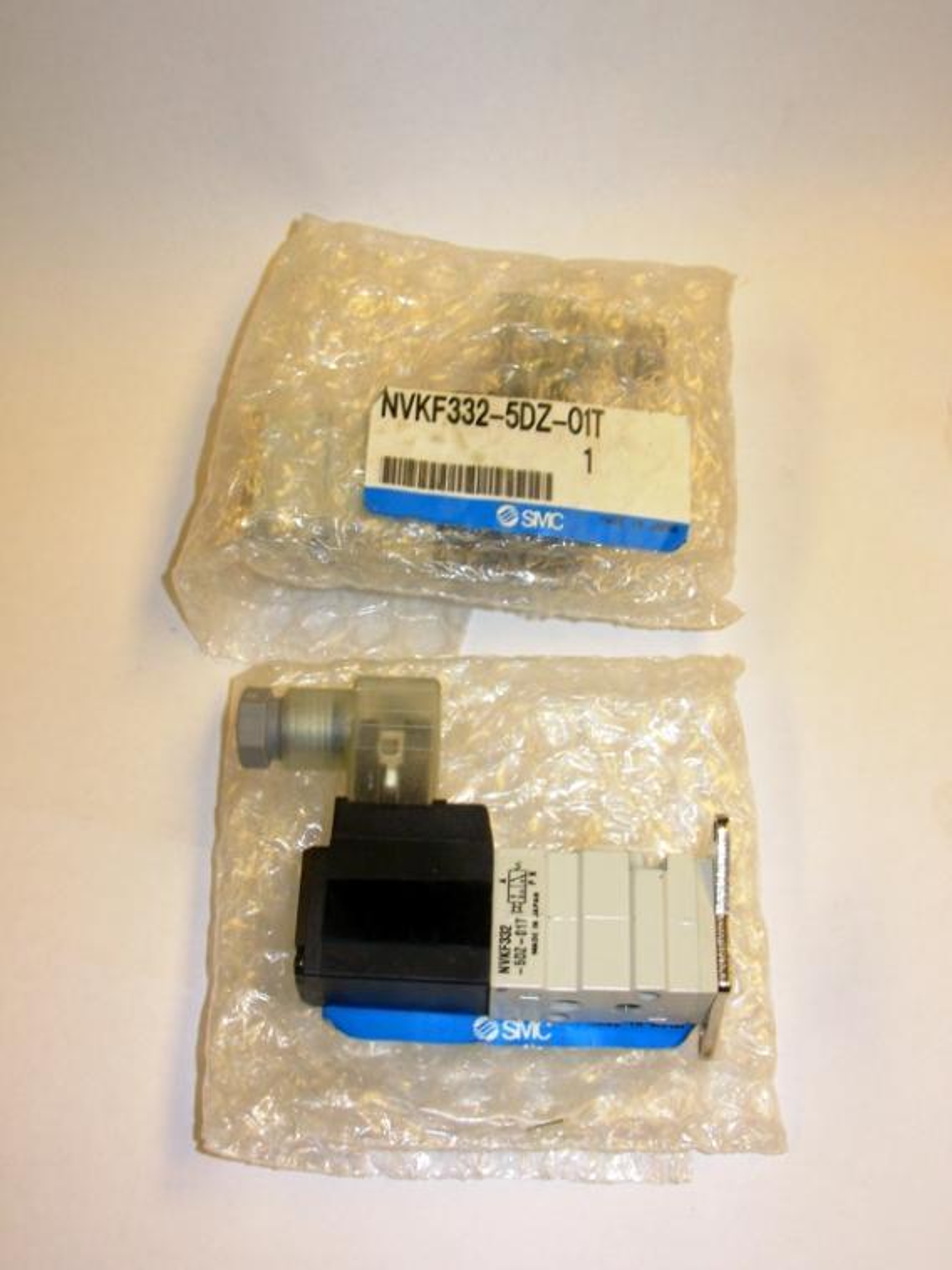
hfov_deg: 37.7
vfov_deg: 49.0
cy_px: 635
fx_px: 1394
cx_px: 476
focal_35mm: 38
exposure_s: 1/32
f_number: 4.9
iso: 50
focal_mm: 6.3
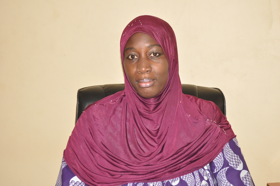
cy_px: 93
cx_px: 140
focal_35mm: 82
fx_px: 641
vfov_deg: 16.5
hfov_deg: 24.6
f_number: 6.3
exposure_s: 1/200
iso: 1100
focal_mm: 55
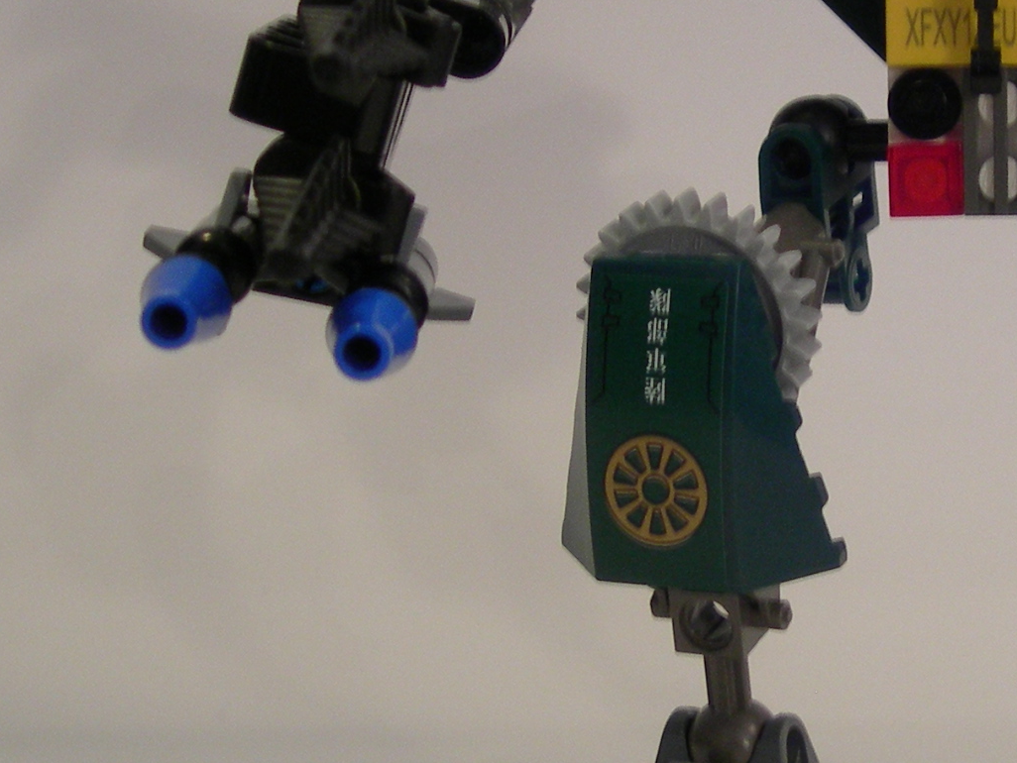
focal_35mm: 96
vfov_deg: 15.4
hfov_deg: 20.1
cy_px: 295
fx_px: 2821
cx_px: 877
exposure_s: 1/3.7
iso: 109
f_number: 2.8
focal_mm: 7.8
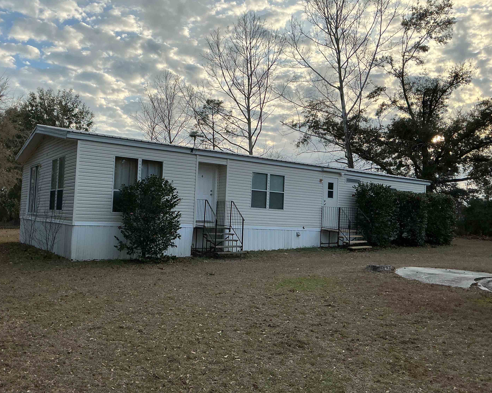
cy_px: 192
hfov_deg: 57.1
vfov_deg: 47.1
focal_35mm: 31
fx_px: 451
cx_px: 228
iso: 25
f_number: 1.8
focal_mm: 3
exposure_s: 1/962
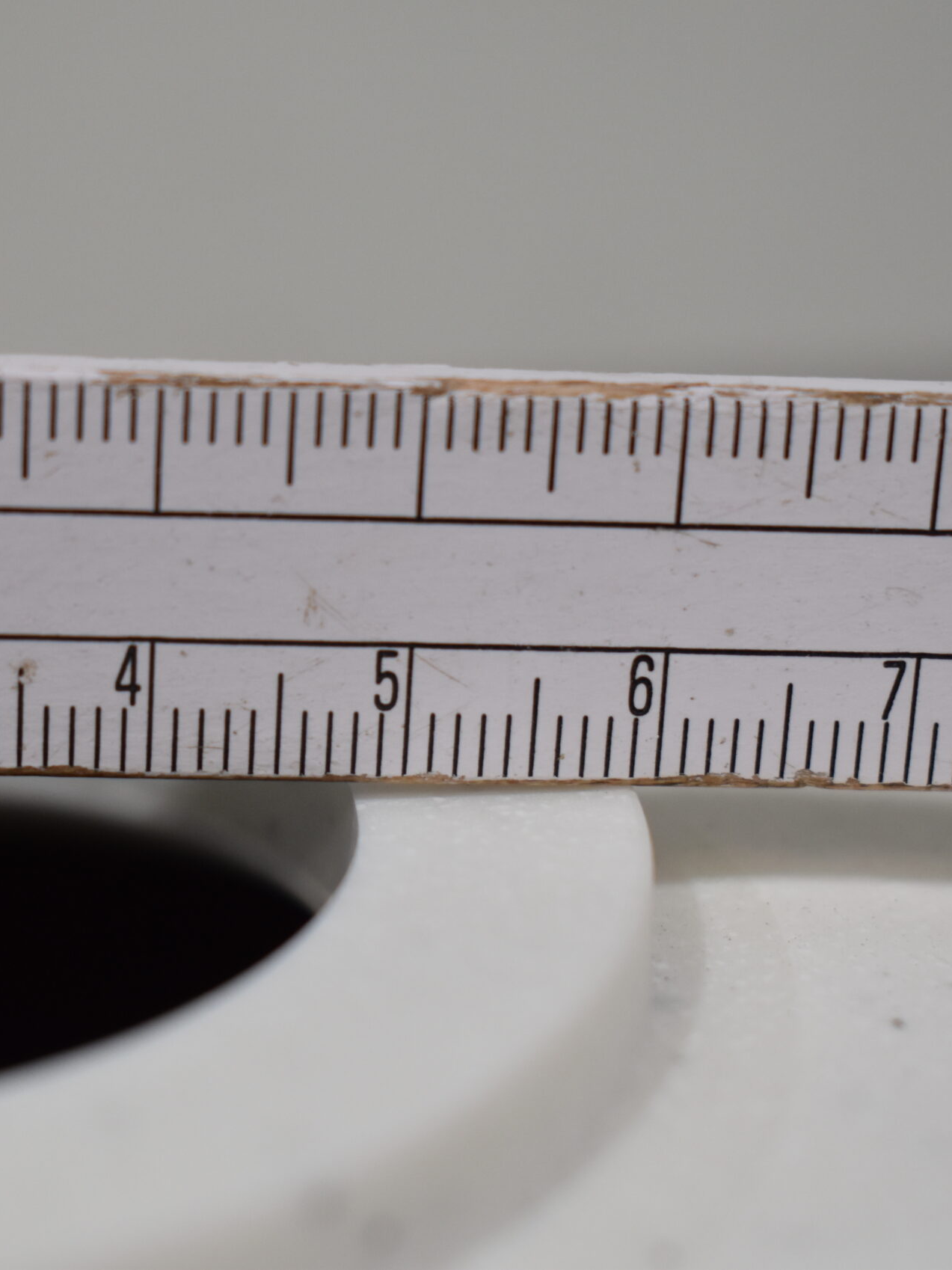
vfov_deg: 22.5
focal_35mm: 87
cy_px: 632
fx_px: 3191
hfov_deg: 16.9
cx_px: 308
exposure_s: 1/250
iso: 500
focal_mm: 40
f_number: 4.8
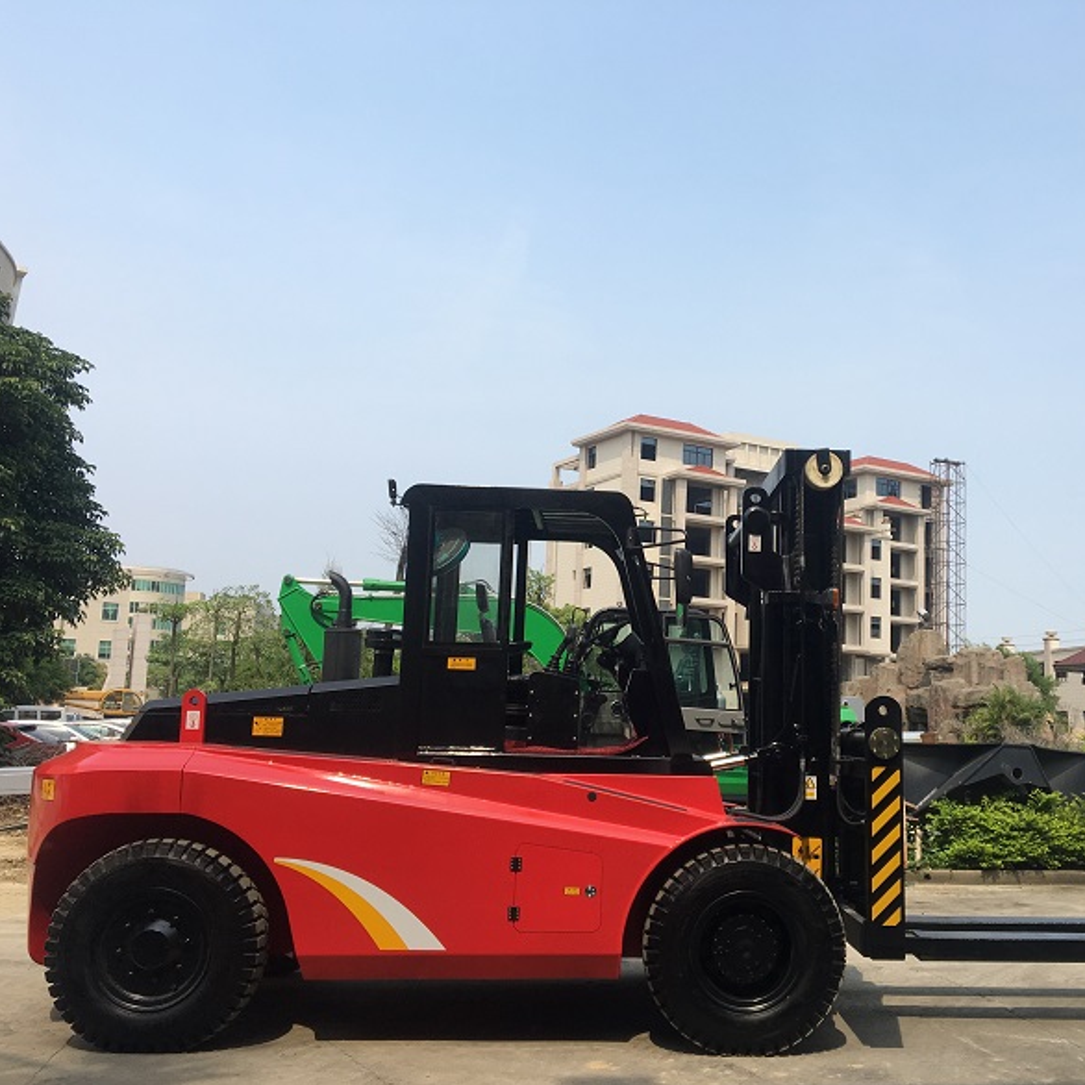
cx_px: 692
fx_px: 1241
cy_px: 552
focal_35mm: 35
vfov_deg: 47.2
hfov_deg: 46.7
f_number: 2.2
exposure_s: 1/1709
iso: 25
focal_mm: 4.15
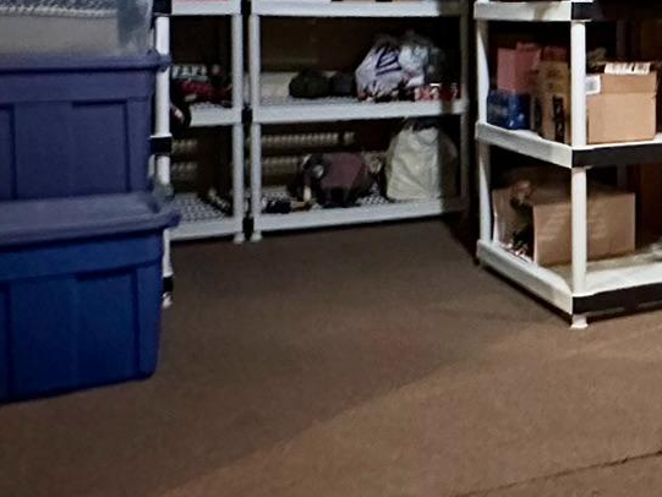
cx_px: 792
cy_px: -12
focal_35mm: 53
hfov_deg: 30.7
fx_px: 1014
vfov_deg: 26.0
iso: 1250
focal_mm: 2.22
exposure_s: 1/40
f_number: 2.2
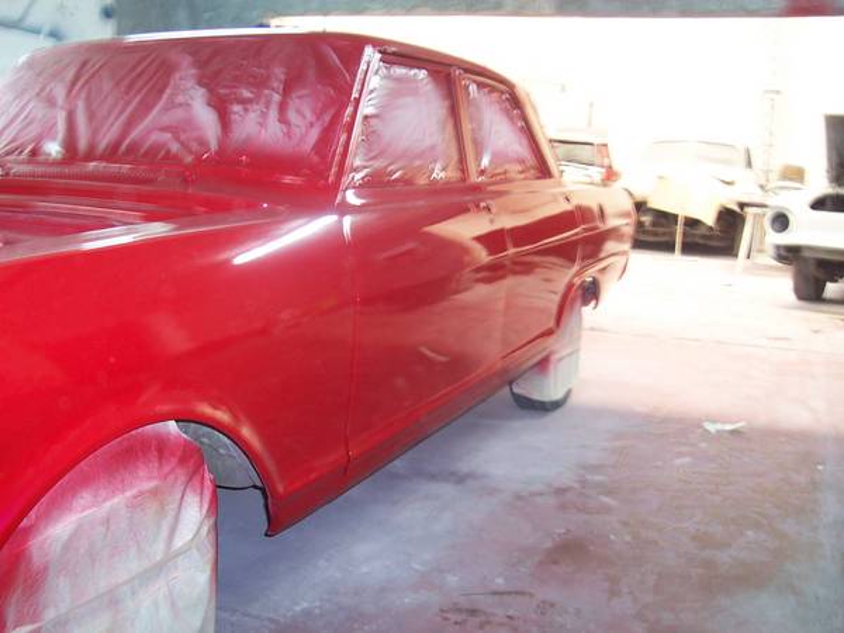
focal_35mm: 37
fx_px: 902
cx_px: 422
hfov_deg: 50.1
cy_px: 316
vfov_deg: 38.7
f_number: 2.8
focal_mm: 5.6
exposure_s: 1/6
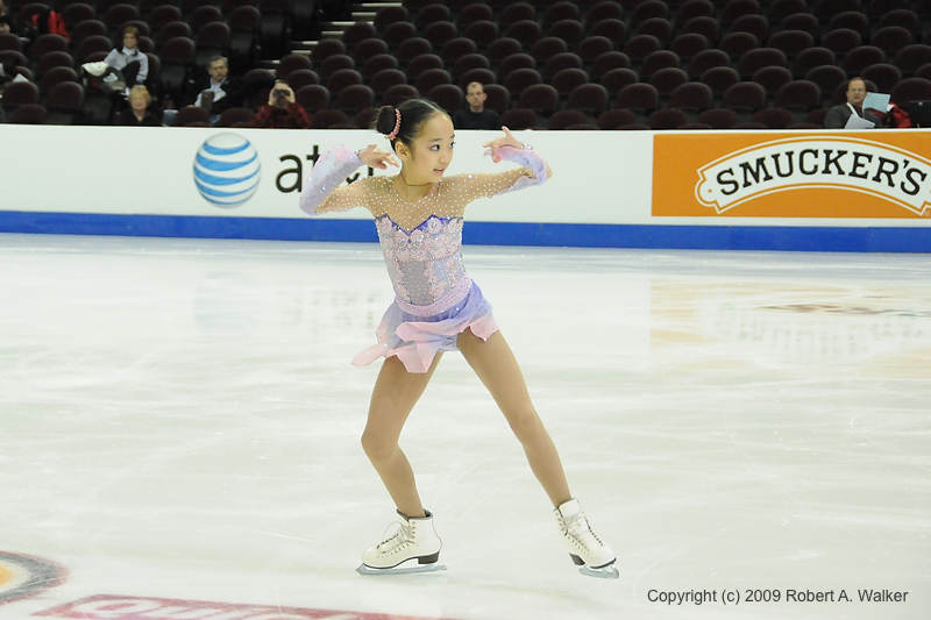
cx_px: 466
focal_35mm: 98
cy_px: 310
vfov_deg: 14.0
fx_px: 2521
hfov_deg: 20.9
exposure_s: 1/640
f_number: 5.6
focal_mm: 65
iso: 3200
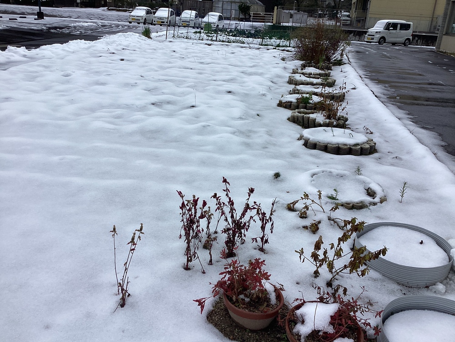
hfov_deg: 58.4
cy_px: 171
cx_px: 228
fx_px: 407
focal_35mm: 31
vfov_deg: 45.4
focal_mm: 3.3
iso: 25
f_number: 2.4
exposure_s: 1/473
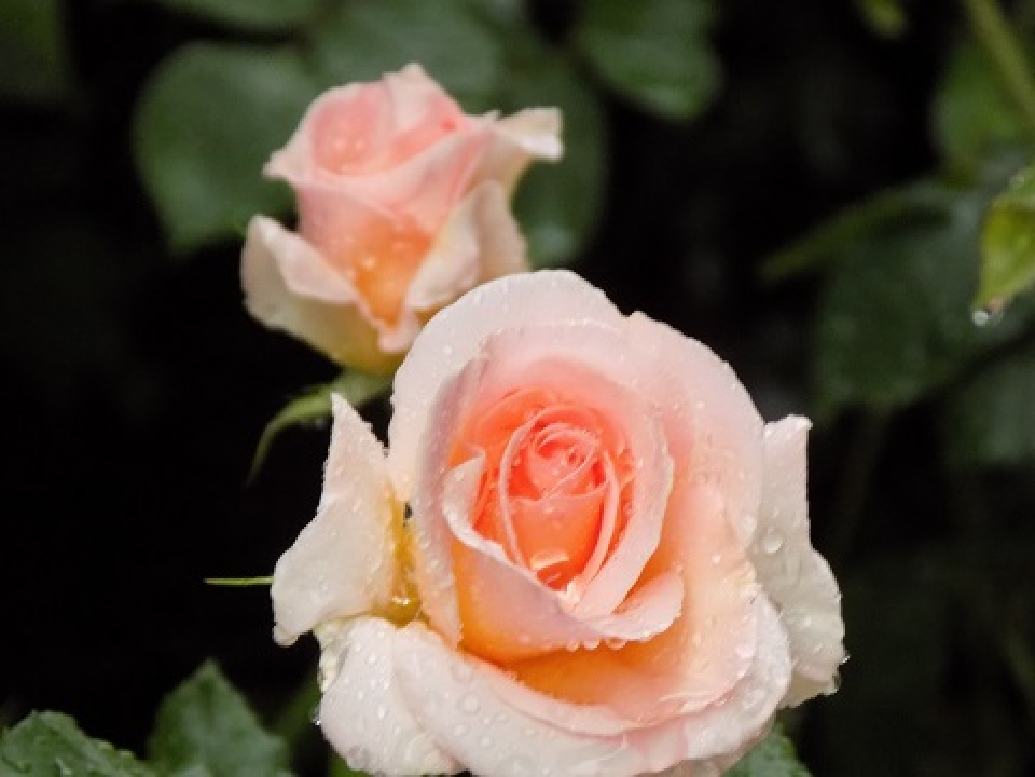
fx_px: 12020
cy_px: 388
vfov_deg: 3.7
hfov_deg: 4.9
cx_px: 518
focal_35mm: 402
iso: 400
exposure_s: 1/6
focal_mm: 71.5
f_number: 5.9
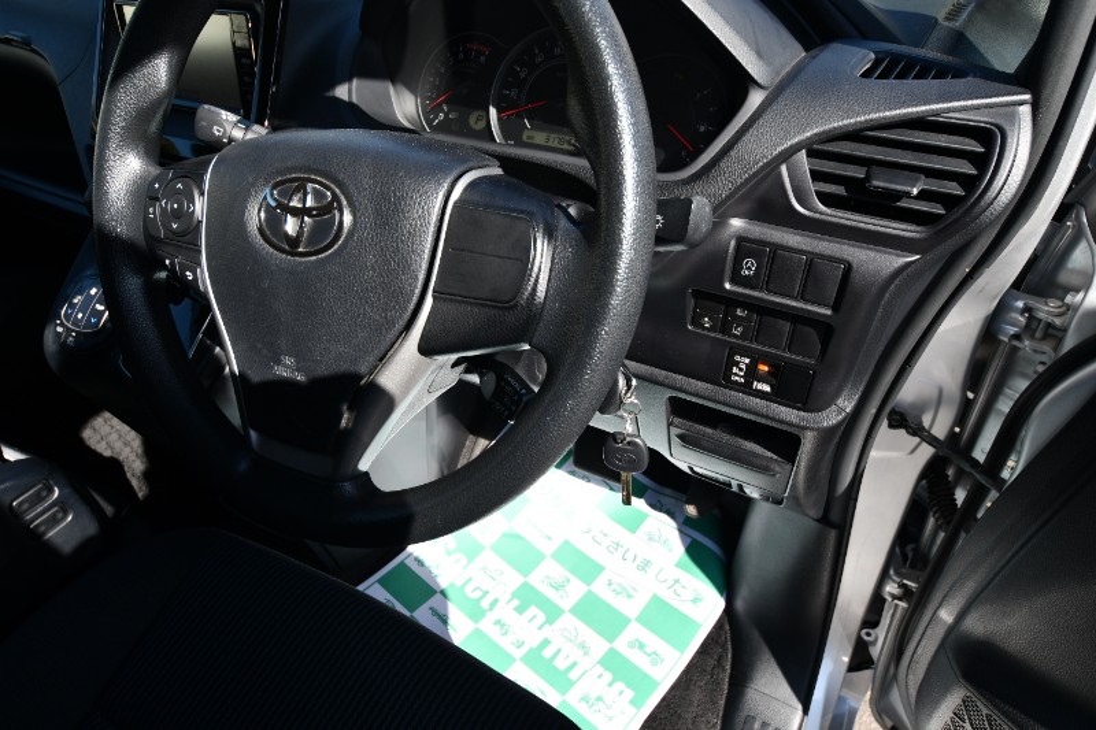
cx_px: 548
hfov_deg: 81.2
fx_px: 639
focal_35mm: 21
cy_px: 365
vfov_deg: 59.5
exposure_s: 1/250
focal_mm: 14
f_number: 8
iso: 160
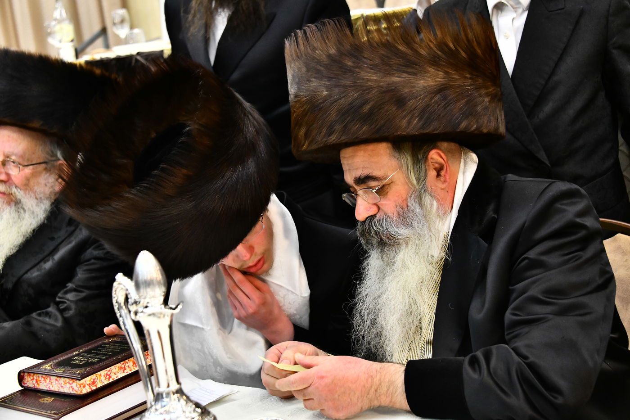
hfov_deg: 34.5
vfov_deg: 23.4
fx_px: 1015
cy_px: 210
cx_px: 315
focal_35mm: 58
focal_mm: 58
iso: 3200
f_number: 5.6
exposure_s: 1/100
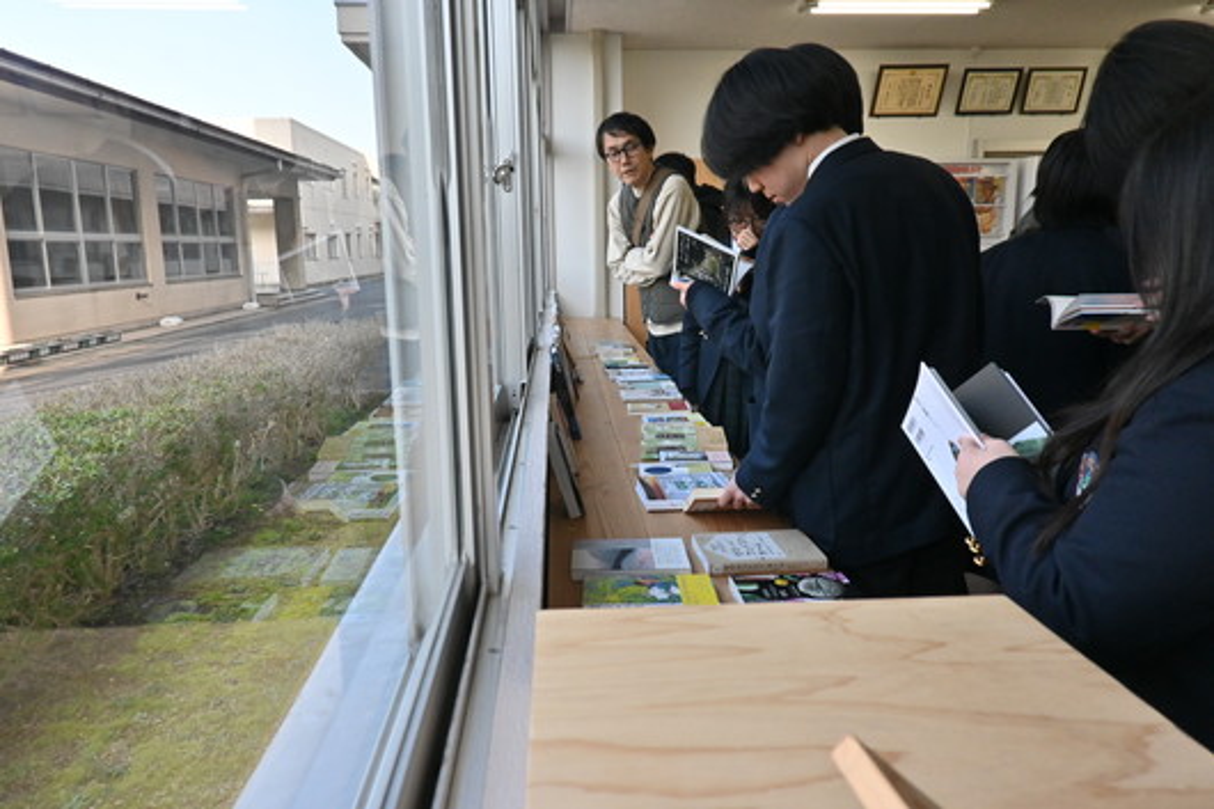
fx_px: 809
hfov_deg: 73.8
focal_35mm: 24
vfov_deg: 53.1
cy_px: 404
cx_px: 607
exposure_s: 1/1000
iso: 1000
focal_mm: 16
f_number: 5.6
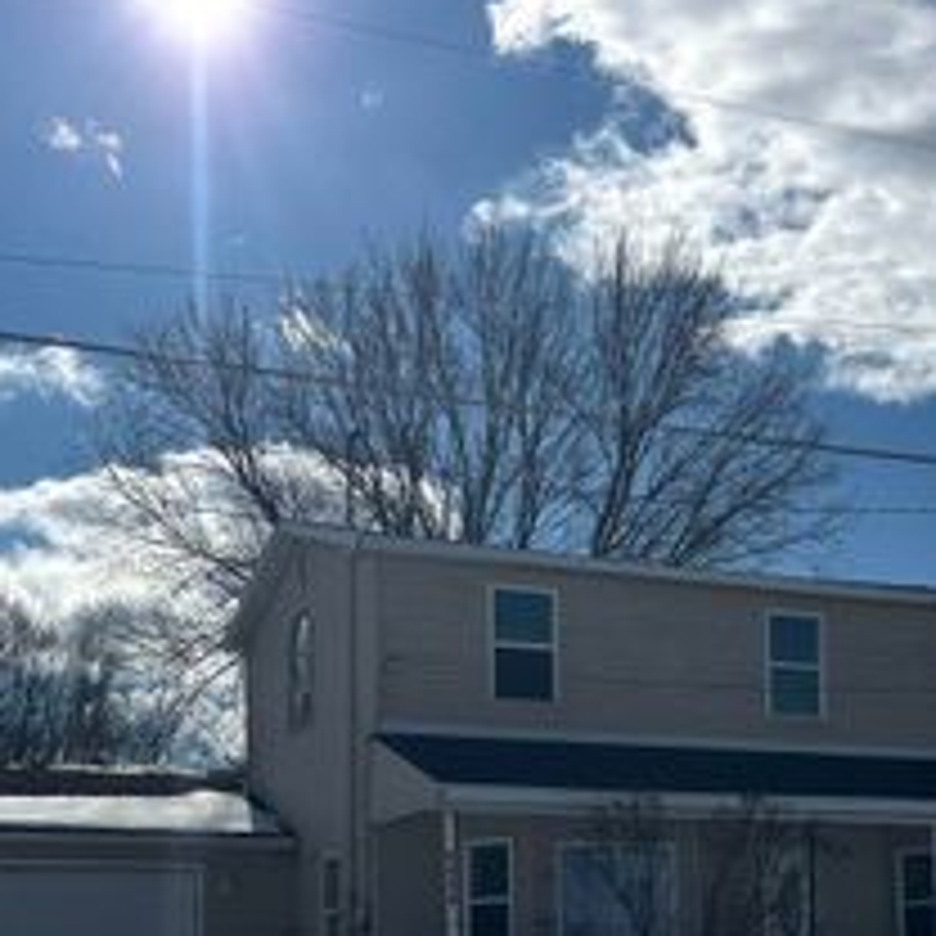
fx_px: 1560
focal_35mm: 51
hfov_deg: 33.3
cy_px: 817
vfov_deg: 32.0
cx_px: 540
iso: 64
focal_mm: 6.86
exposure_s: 1/18519
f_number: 1.78
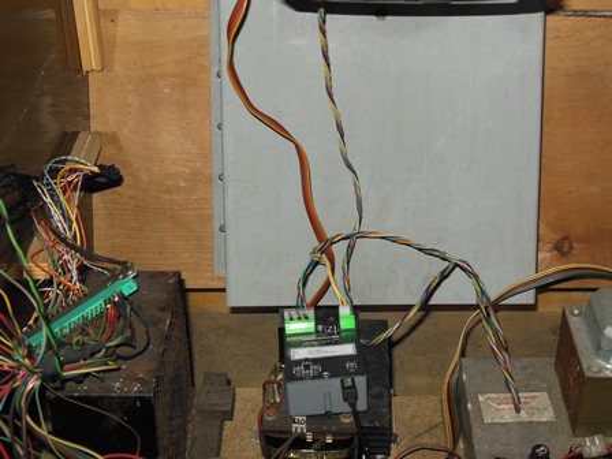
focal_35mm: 50
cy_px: 230
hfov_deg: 38.2
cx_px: 306
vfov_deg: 29.1
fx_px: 884
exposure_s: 1/60
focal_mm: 8.9
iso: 200
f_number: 4
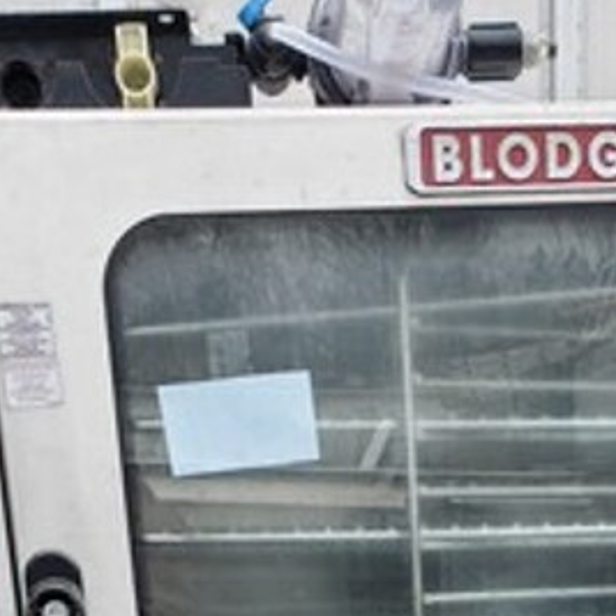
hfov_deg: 24.5
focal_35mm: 70
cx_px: 425
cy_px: 929
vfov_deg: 20.9
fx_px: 1409
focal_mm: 4.3
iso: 50
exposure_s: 1/100
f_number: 2.4
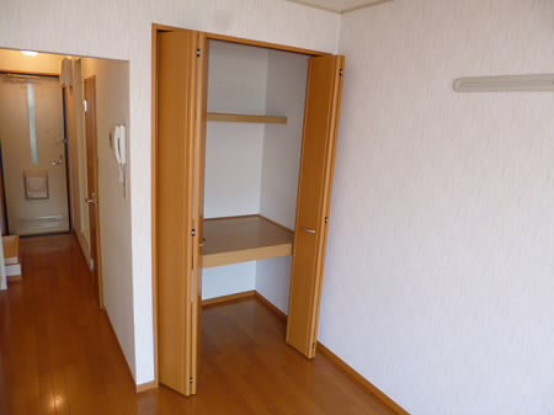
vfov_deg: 56.8
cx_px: 277
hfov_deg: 71.6
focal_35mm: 24
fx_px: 384
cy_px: 208
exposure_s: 1/60
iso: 250
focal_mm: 4.3
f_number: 2.5
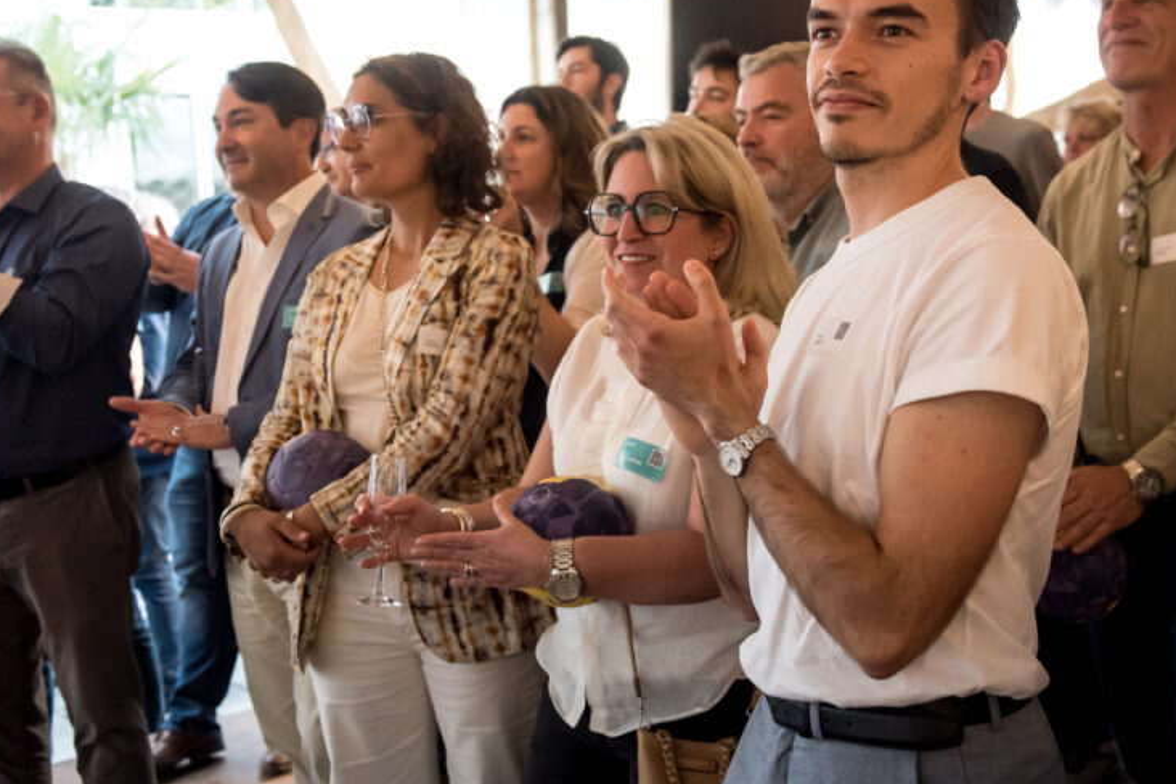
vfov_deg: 27.5
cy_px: 334
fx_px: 1601
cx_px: 601
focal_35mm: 49
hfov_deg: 40.3
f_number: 4
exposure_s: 1/500
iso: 3200
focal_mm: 35
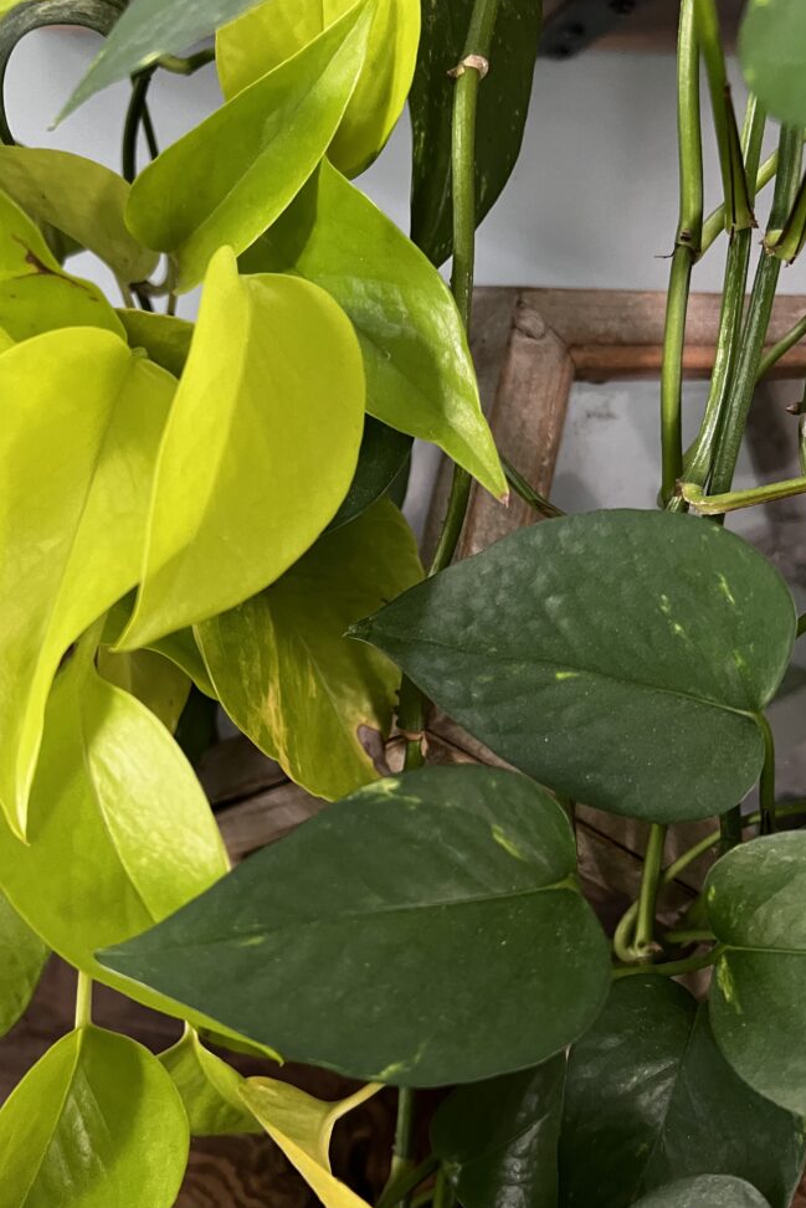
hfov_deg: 43.5
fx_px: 1007
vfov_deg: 61.9
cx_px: 344
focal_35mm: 30
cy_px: 641
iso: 500
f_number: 1.5
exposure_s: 1/60
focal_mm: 5.7
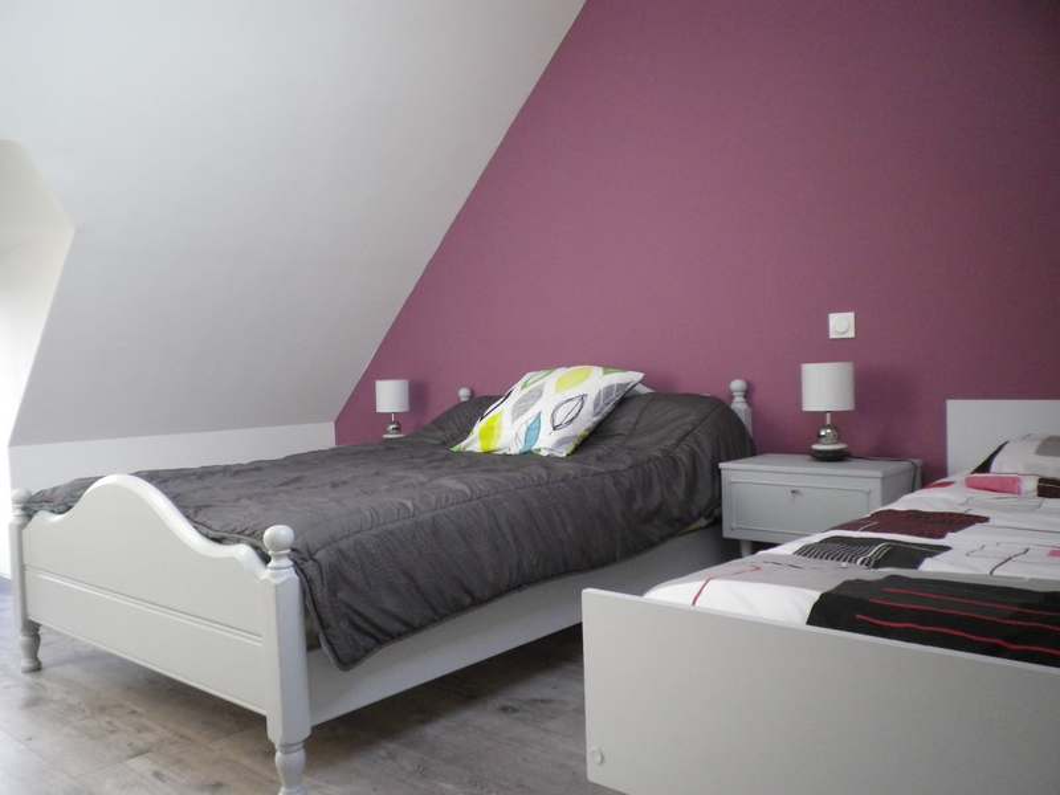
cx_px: 530
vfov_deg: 49.7
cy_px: 398
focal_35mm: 28
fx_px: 857
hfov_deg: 63.4
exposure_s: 1/50
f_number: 3.5
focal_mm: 5.05
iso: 400
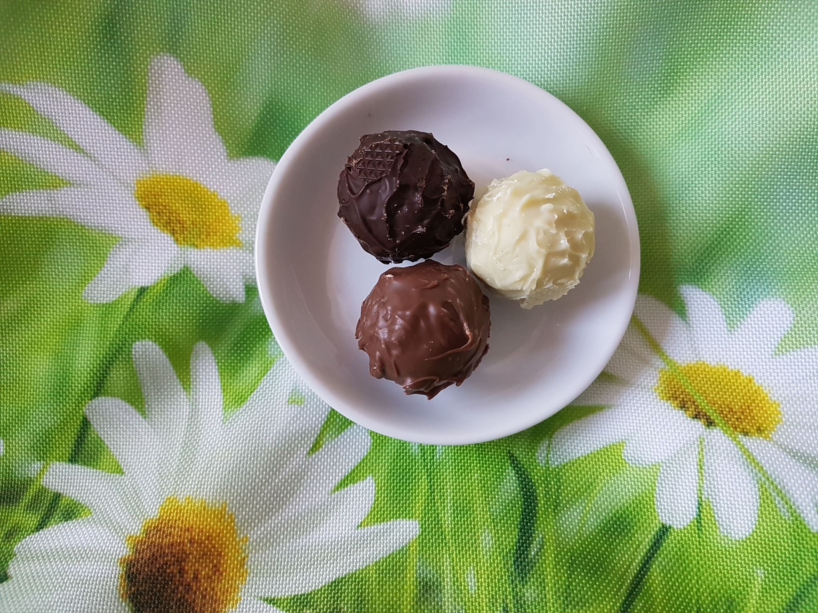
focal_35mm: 26
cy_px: 306
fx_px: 614
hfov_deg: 67.3
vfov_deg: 53.1
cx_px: 409
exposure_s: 1/24
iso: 160
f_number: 1.7
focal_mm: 4.2
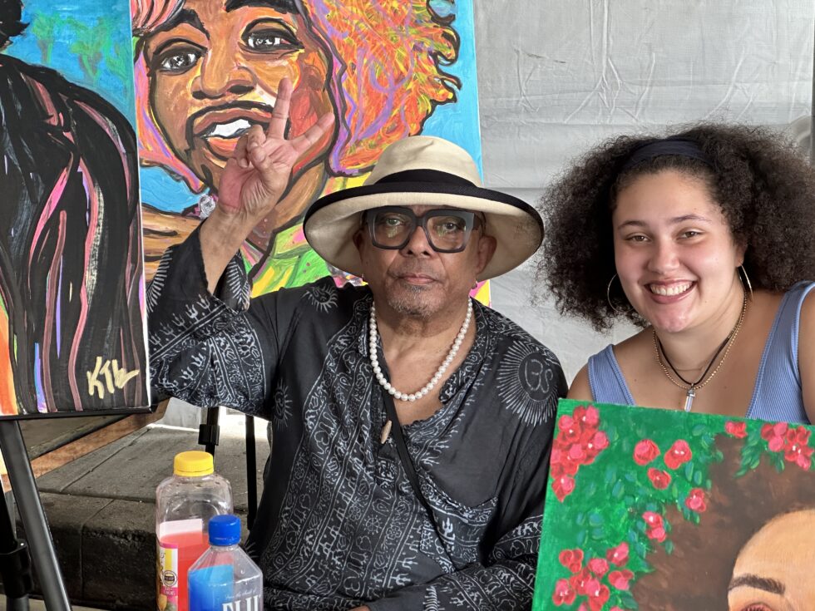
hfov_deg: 25.3
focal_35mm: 77
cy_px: 306
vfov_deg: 19.1
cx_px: 408
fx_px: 1813
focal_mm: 9
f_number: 2.8
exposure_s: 1/120
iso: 200
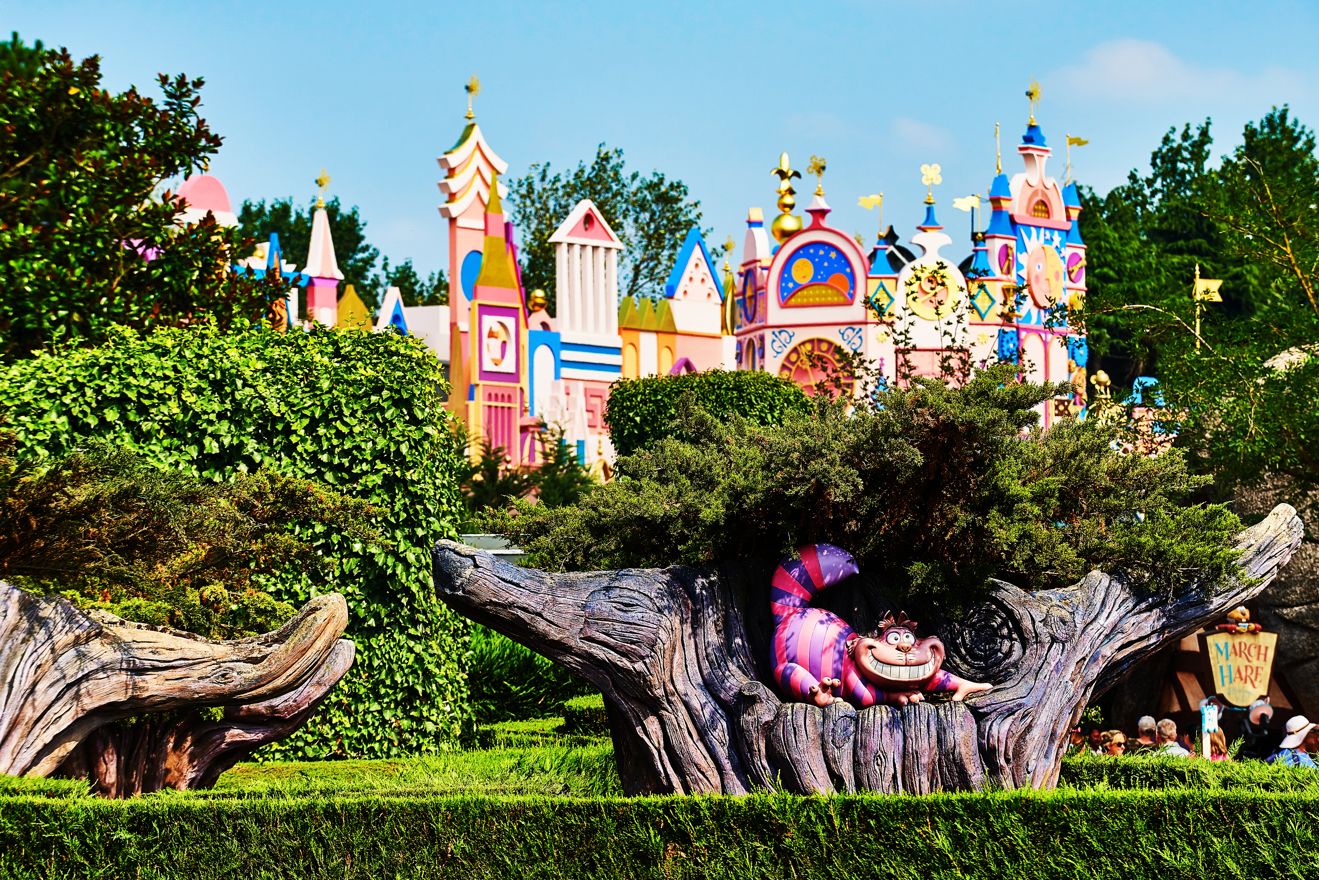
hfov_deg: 12.1
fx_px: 6230
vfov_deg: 8.1
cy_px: 440
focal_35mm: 170
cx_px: 660
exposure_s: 1/500
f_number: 7.1
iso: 200
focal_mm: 170
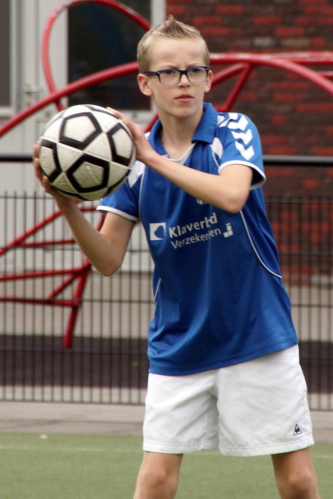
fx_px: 5206
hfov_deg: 3.7
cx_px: 166
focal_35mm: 375
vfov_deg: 5.5
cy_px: 250
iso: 640
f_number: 9
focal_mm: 250
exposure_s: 1/400
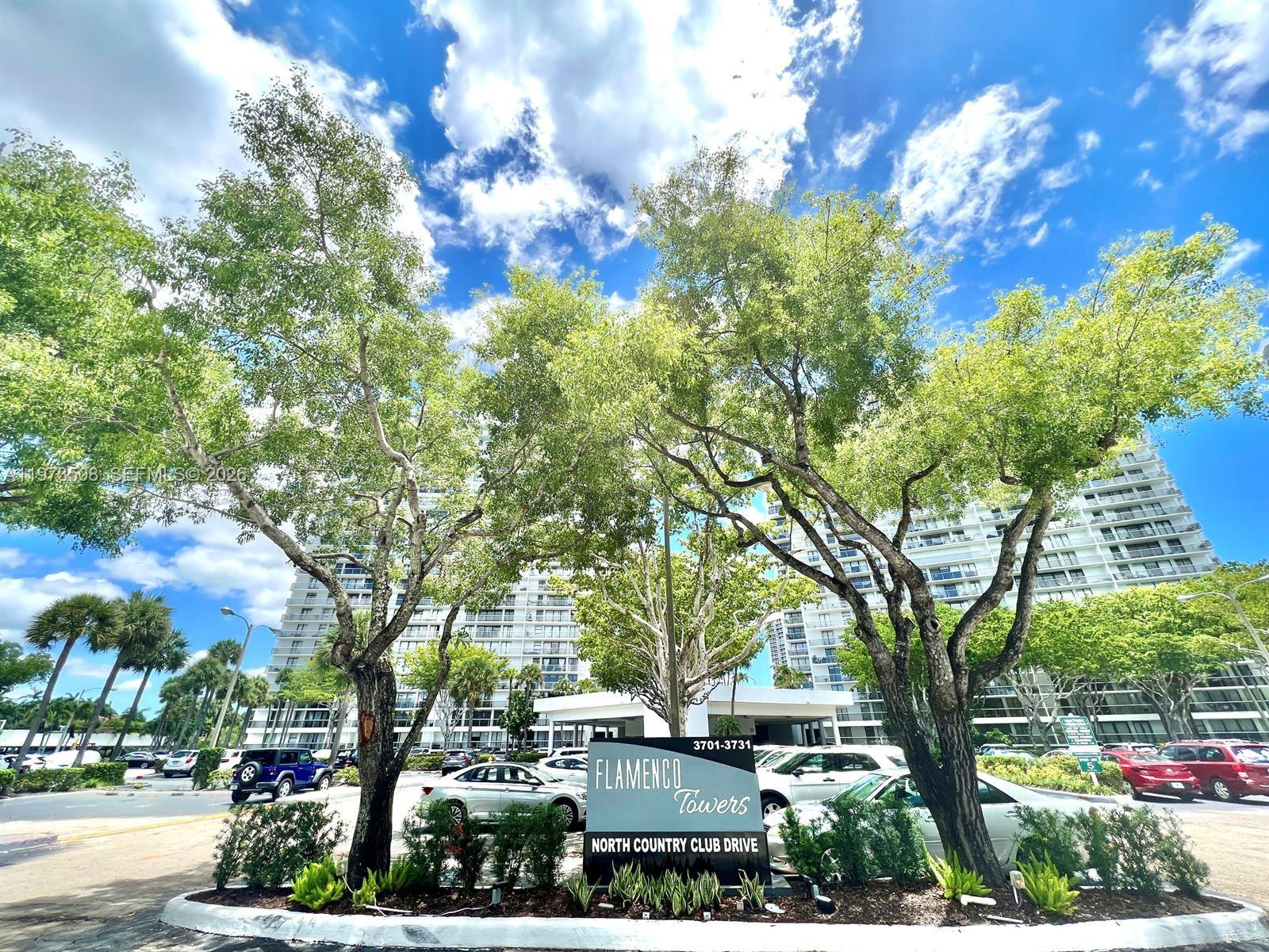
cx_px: 634
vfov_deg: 89.9
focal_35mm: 13
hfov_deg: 106.2
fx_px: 477
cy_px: 476
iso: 32
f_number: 1.8
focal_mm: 1.57
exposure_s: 1/747
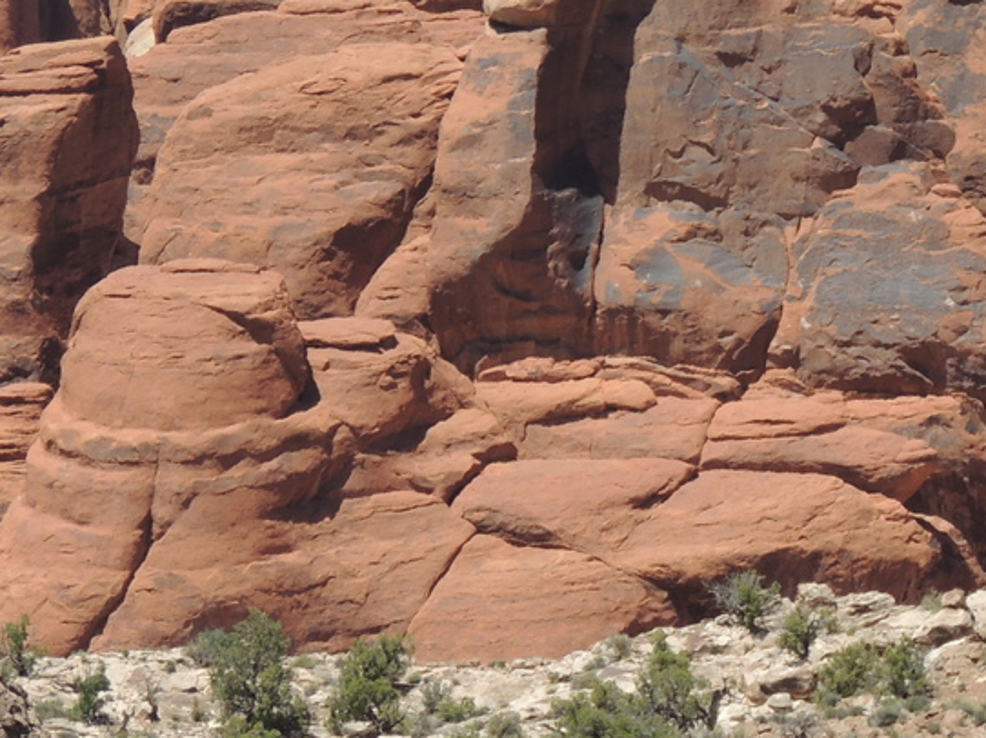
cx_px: 846
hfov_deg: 3.1
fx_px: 18506
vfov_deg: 2.3
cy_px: 162
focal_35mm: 650
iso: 100
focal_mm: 49
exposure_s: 1/500
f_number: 4.7
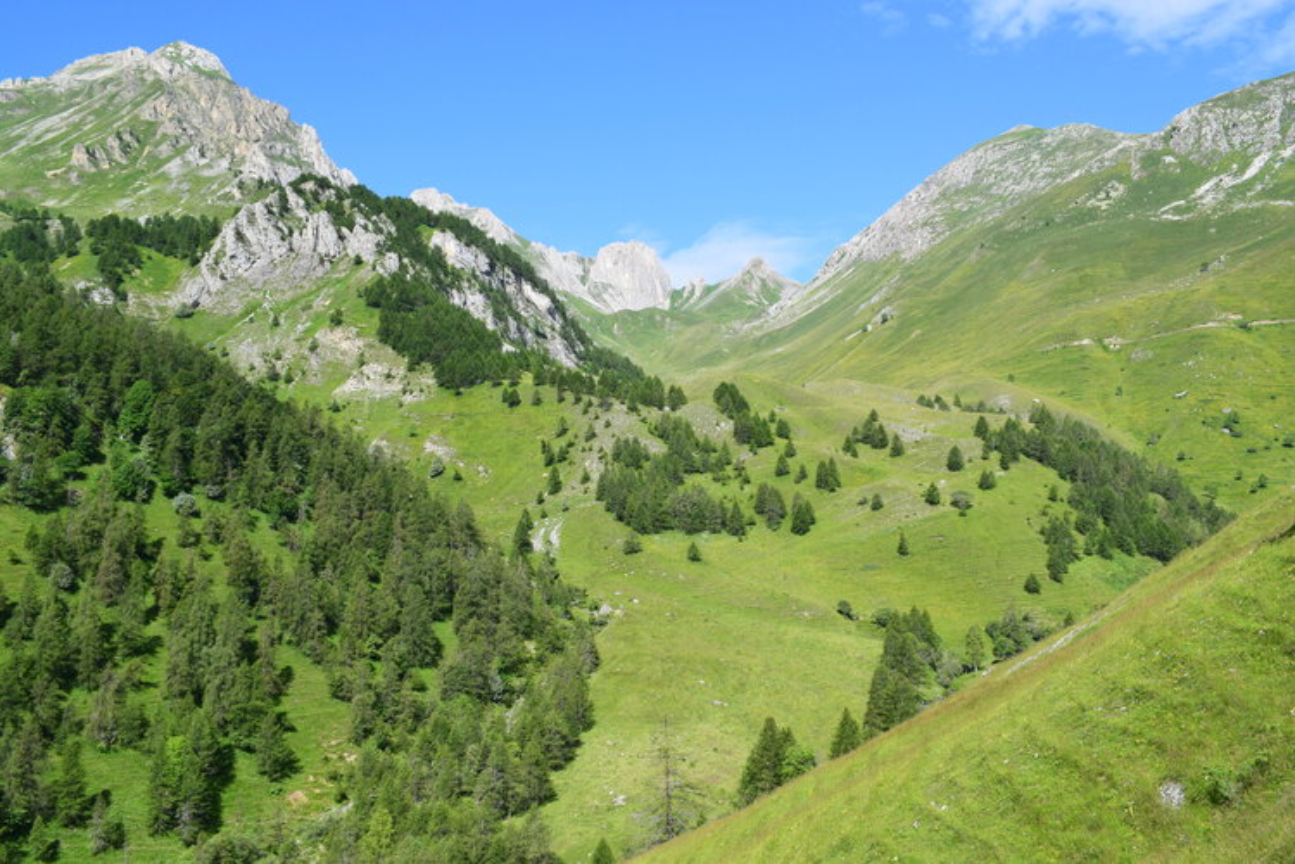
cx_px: 648
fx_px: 1241
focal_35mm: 34
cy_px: 432
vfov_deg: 38.4
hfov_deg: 55.1
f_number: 11
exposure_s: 1/500
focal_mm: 23
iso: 400
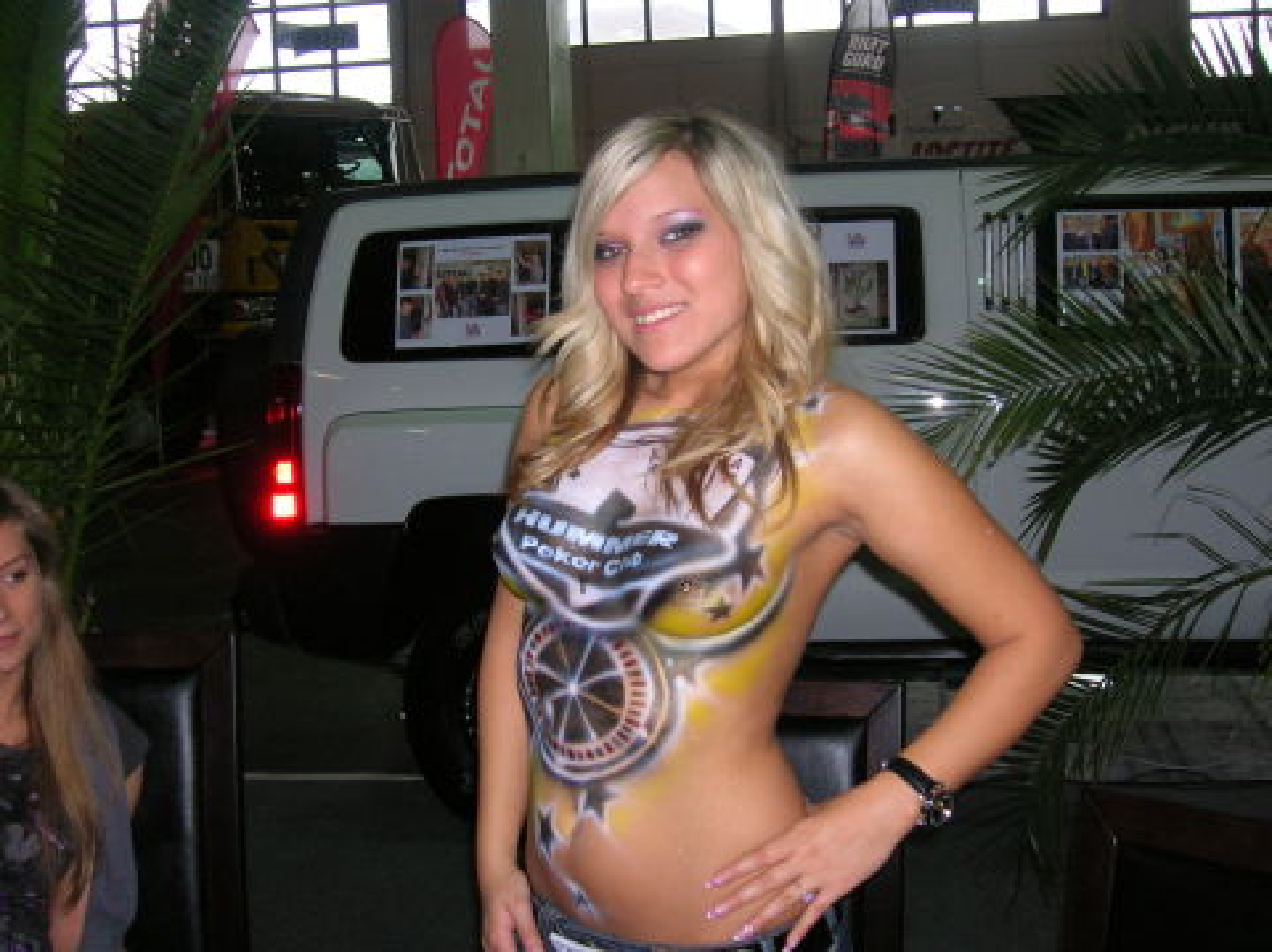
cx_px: 636
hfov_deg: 41.3
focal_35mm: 46
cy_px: 476
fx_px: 1689
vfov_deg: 31.5
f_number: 3.2
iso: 121
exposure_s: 1/60.1
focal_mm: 7.7
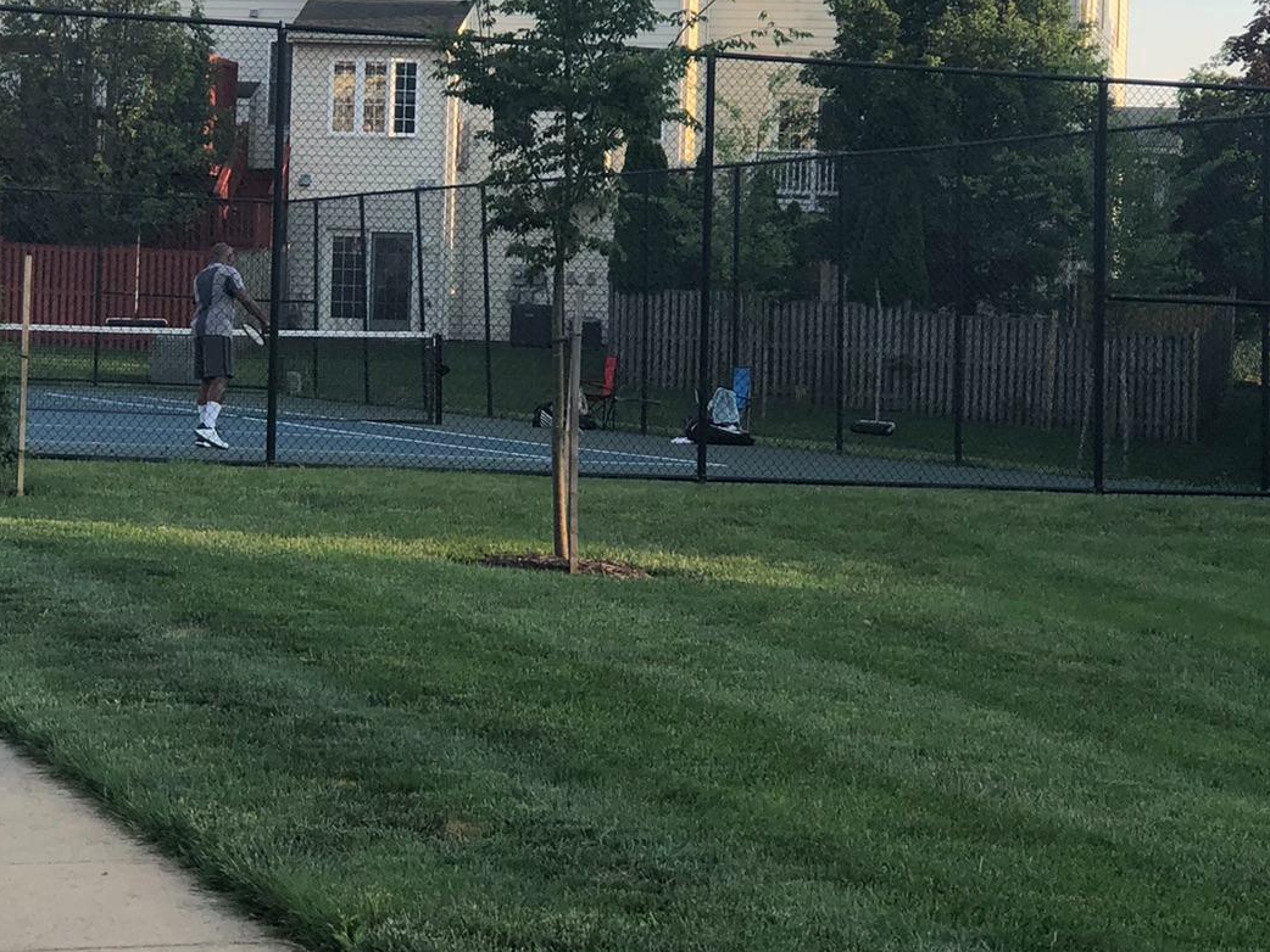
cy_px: 301
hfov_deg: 17.5
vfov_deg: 13.2
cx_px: 463
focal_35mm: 112
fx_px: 4110
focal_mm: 6.6
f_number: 2.8
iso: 20
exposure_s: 1/222
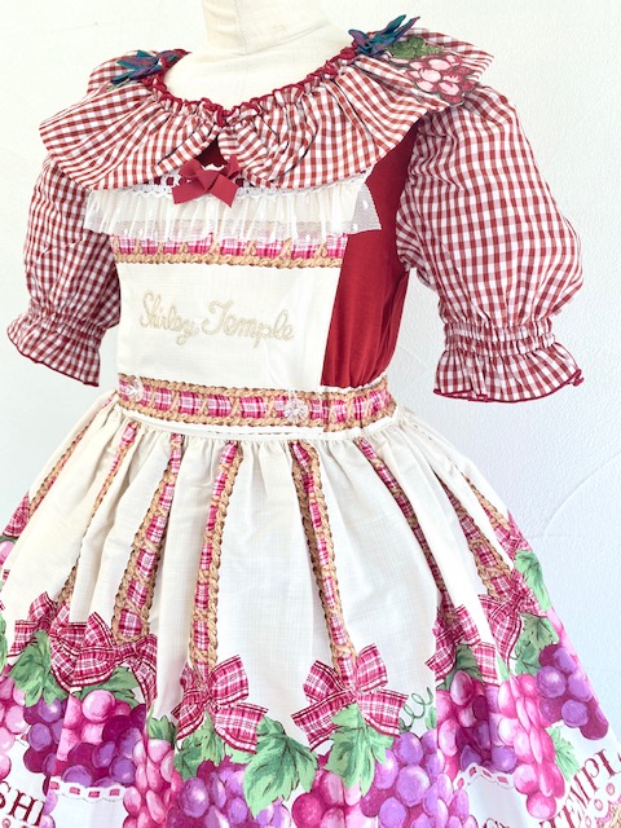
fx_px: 622
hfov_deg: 53.1
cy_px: 414
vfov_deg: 67.3
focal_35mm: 26
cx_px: 310
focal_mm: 4.25
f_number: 1.8
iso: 32
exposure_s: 1/124
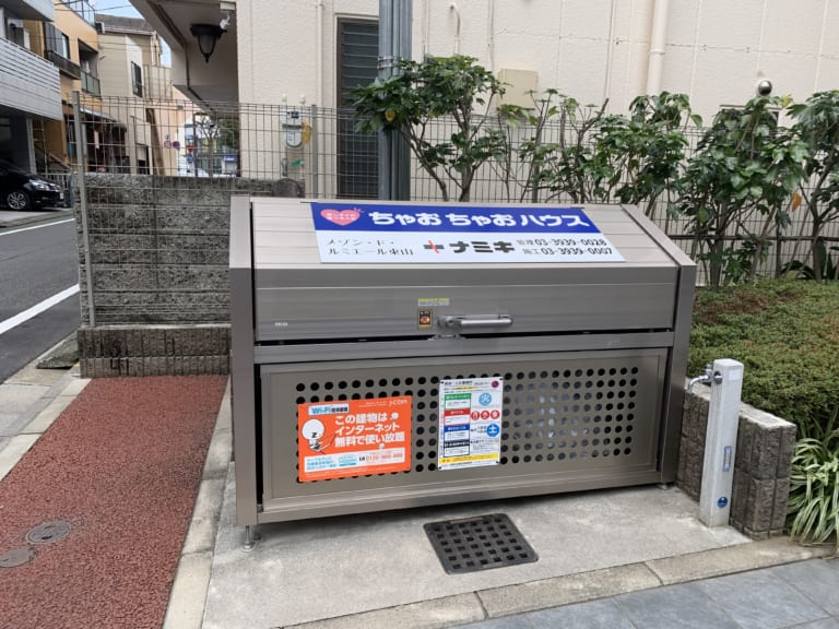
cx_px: 420
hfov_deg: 67.3
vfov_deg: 53.1
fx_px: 630
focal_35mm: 26
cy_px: 314
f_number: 1.8
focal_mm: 4.25
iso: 25
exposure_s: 1/678
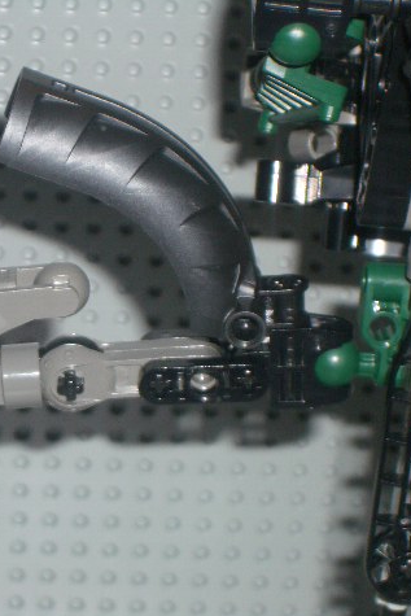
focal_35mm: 147
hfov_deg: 9.3
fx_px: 2515
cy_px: 307
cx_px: 14
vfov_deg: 14.0
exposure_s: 1/60
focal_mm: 17.4
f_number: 4.8
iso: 100
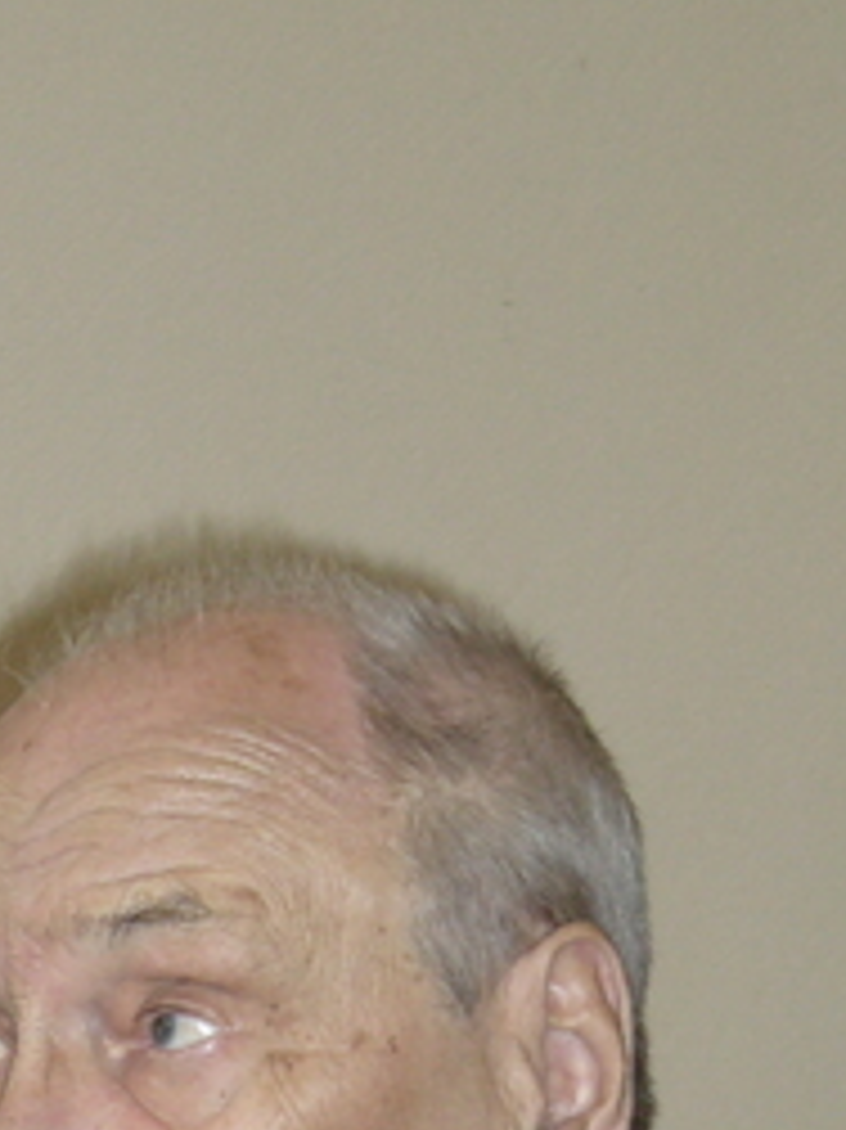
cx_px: 387
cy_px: 1125
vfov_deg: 11.1
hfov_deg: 8.4
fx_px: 5740
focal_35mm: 176
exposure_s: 1/60
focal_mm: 11.5
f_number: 4
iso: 200
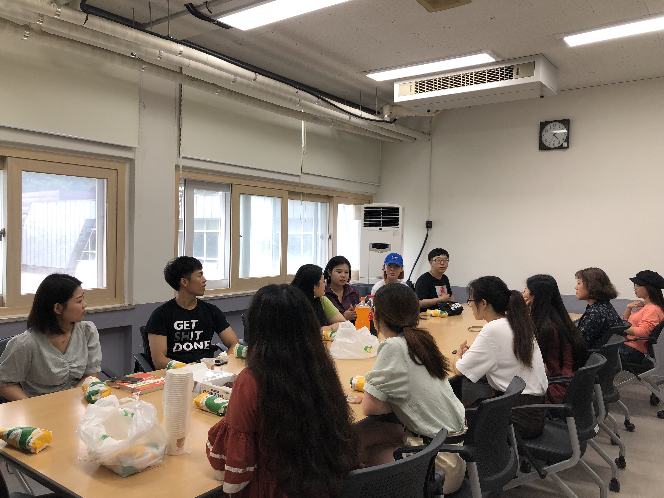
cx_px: 332
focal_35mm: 28
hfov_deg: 63.4
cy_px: 249
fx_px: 537
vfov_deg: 49.7
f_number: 1.8
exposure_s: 1/40
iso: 20
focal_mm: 4
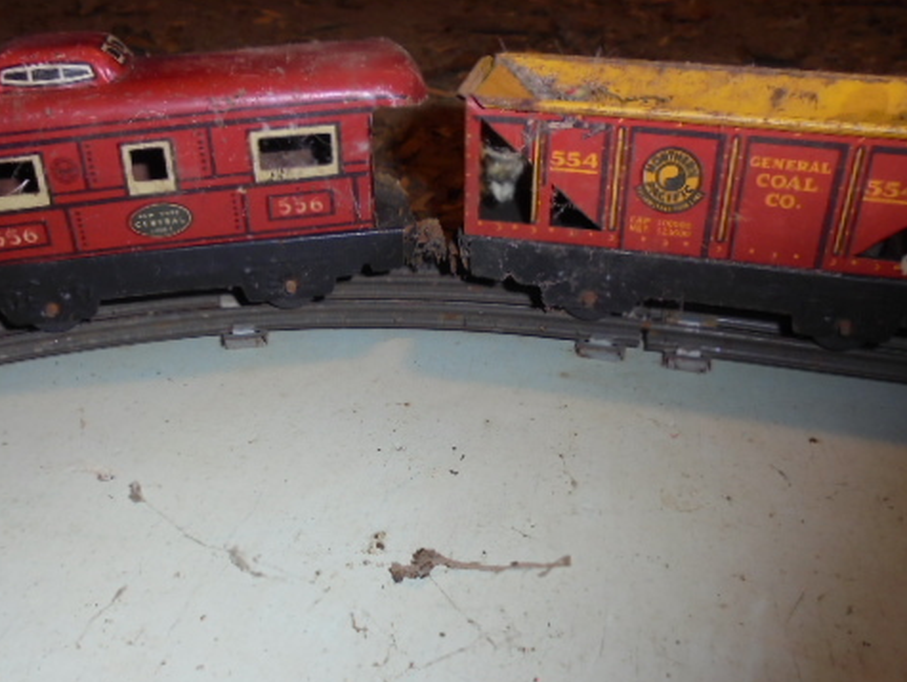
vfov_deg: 40.6
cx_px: 407
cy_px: 403
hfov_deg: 52.5
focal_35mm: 35
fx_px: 918
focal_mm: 4.6
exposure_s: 1/30
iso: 160
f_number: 3.5
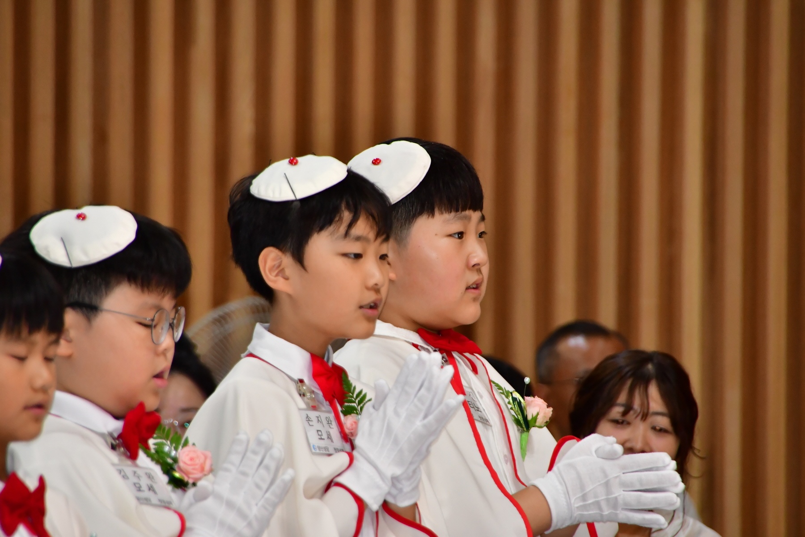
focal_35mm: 405
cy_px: 268
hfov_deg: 5.1
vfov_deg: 3.4
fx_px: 9056
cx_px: 402
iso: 1600
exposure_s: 1/125
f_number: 6.3
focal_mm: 270
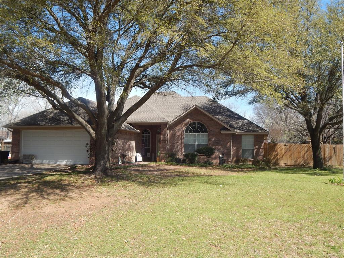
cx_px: 172
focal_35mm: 35
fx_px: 348
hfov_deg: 52.6
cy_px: 129
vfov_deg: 40.7
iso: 125
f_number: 3.3
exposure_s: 1/640
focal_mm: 6.1
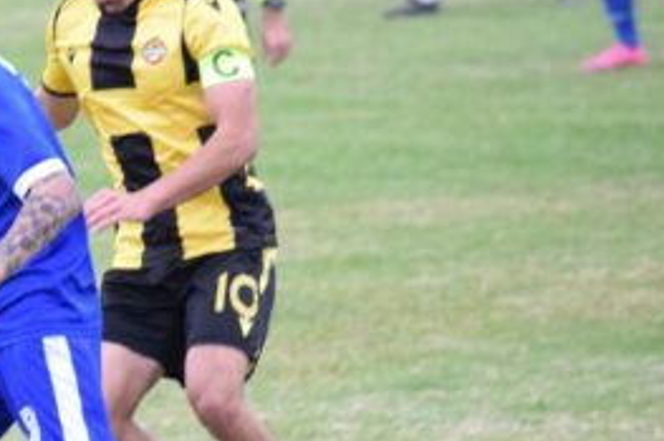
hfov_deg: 2.9
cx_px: -48
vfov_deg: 2.0
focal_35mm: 701
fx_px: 12925
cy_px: 295
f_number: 5.6
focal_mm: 195
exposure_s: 1/640
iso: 3200
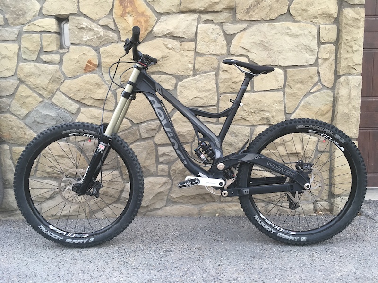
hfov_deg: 61.7
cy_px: 142
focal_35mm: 29
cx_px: 189
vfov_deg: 48.2
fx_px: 317
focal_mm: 4.15
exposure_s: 1/30
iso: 32
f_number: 2.2
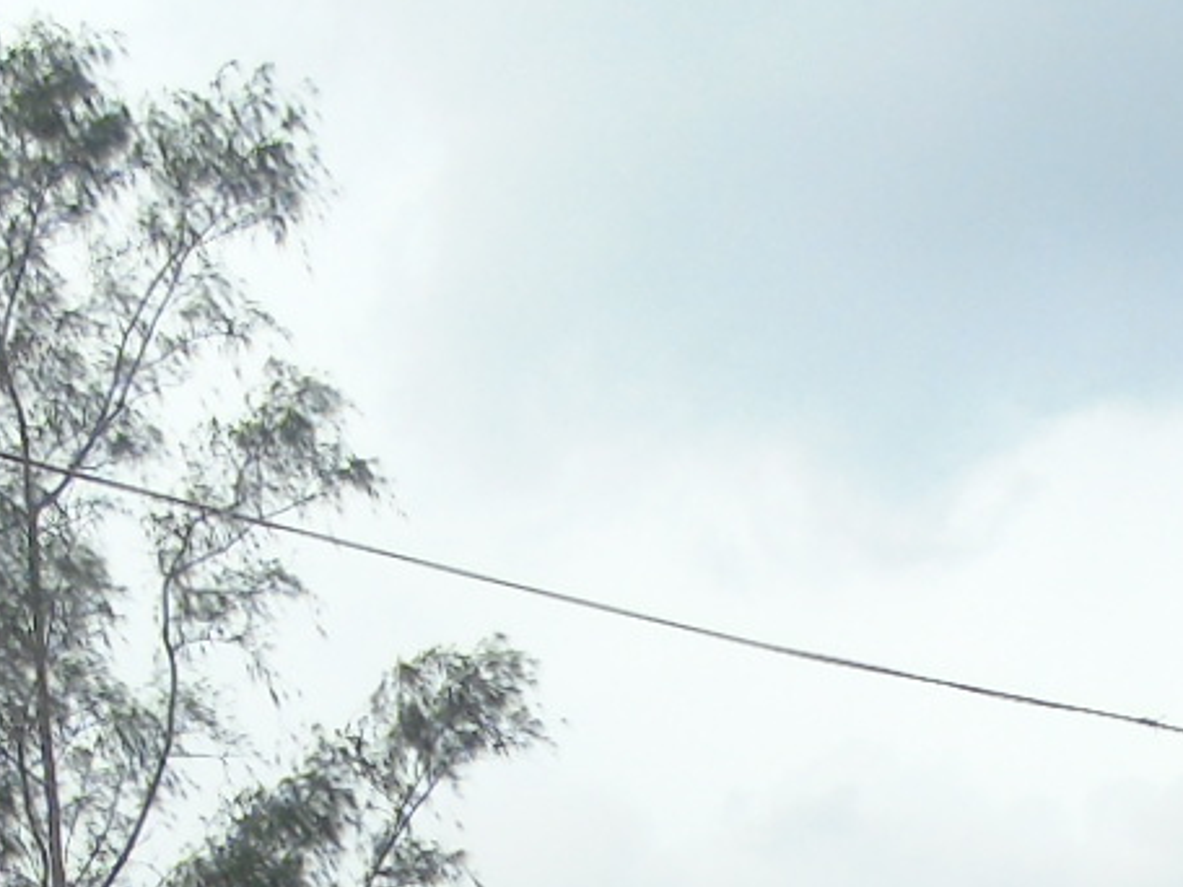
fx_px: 4853
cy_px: 2041
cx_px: 1253
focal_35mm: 142
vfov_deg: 9.4
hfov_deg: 13.7
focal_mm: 4.4
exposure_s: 1/400
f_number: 3.4
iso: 80
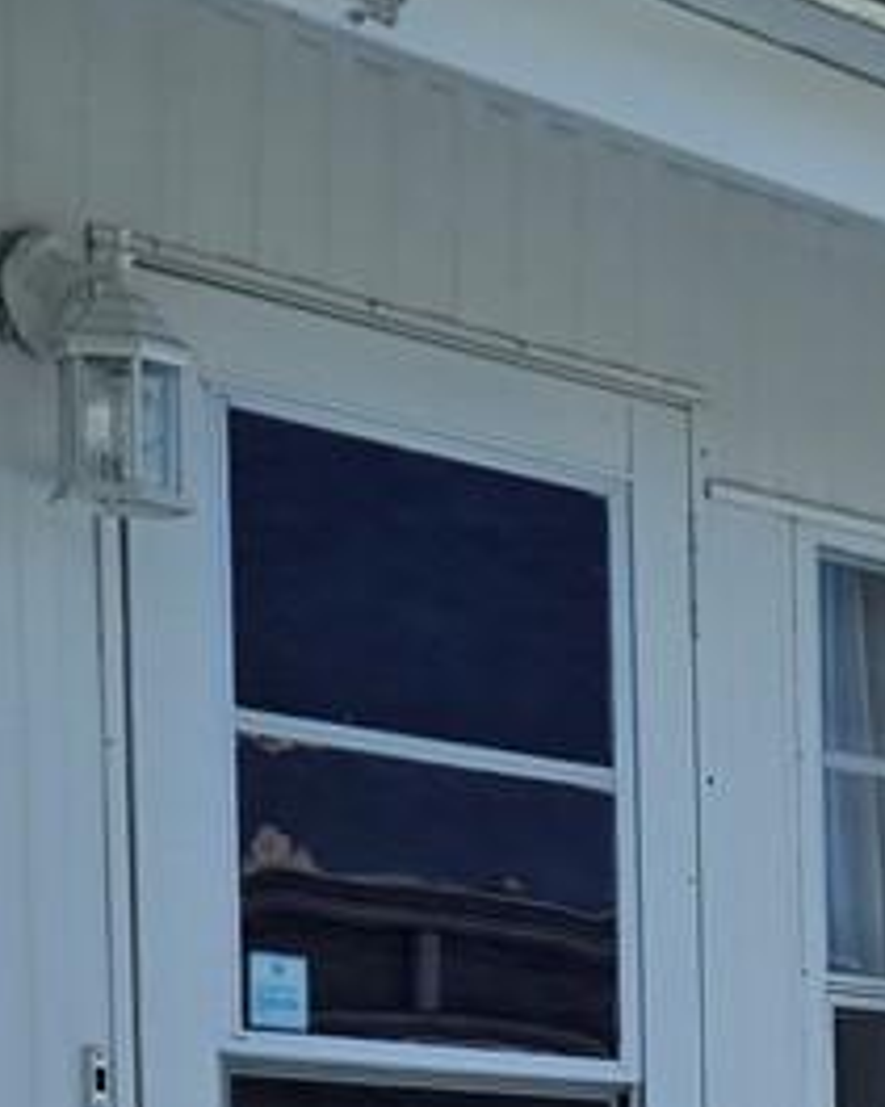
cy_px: 1472
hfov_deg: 10.7
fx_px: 4455
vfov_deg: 13.6
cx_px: 1539
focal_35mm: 136
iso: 25
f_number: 1.8
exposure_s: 1/1957
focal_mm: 5.4
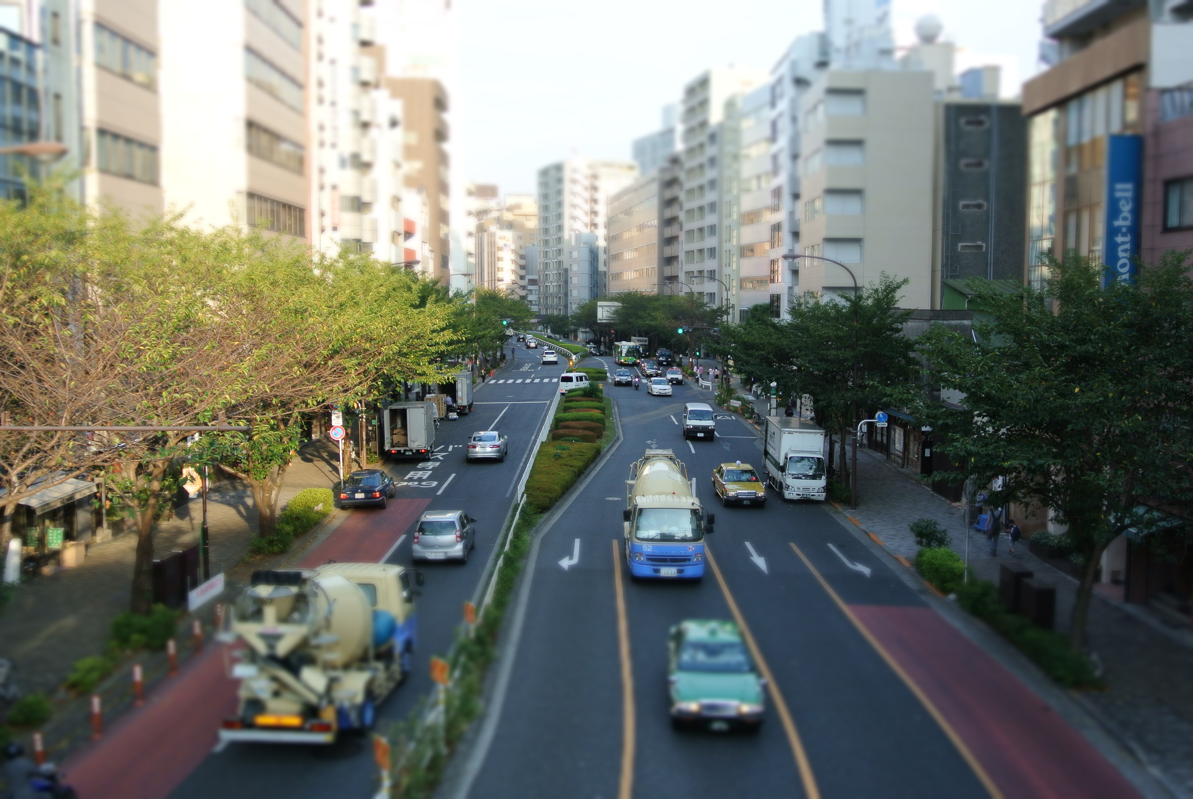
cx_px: 596
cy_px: 400
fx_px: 1194
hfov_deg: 53.1
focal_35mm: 36
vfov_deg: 37.0
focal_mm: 13.6
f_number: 4
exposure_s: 1/160
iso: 100
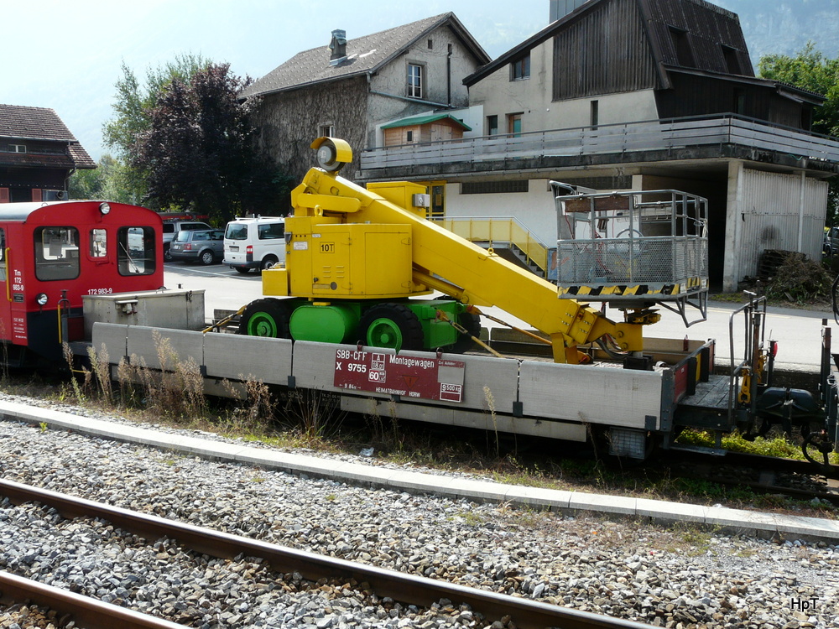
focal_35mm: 33
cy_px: 314
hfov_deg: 55.4
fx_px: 800
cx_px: 420
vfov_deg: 42.9
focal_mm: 5.4
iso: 100
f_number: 5
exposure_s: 1/200
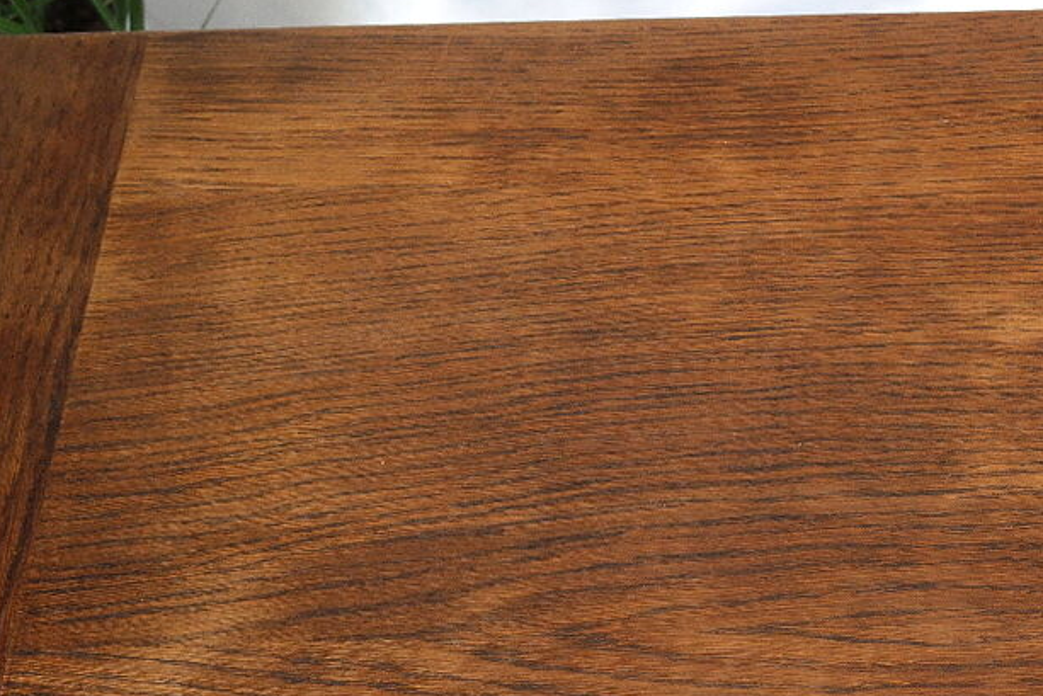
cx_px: 1046
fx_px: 2695
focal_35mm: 93
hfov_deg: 21.1
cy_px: 672
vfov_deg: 14.5
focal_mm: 22
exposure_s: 1/30
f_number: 5.6
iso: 200
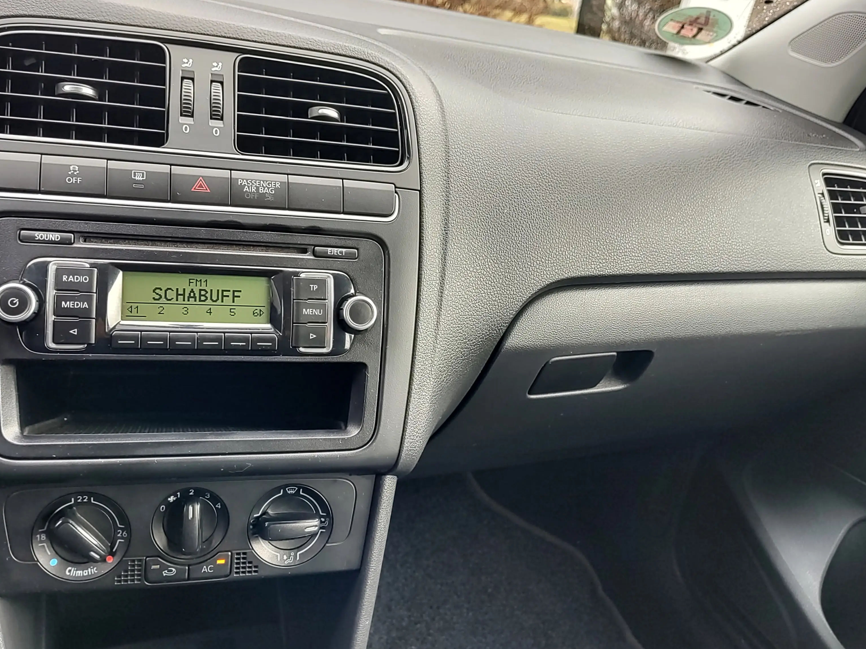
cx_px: 399
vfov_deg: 48.2
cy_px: 321
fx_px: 725
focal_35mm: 29
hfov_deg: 61.6
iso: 123
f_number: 1.8
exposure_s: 1/100
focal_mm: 5.56
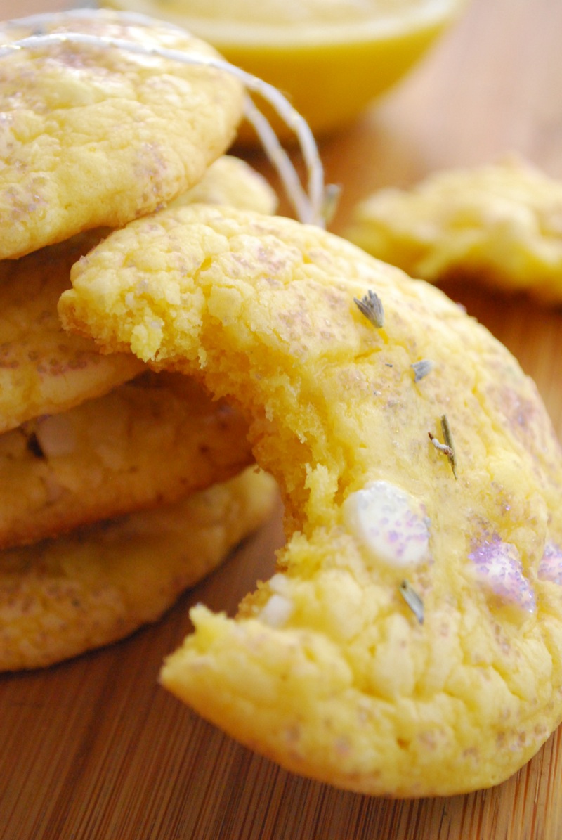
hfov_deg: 19.0
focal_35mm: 72
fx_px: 1681
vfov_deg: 28.0
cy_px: 420
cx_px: 281
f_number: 6.3
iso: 1600
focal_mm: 48
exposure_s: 1/125
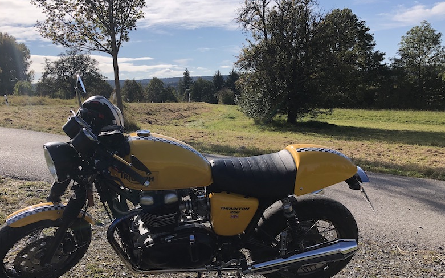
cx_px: 172
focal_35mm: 38
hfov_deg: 51.1
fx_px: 461
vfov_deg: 33.5
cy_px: 157
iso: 20
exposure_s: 1/3003
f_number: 1.8
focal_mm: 4
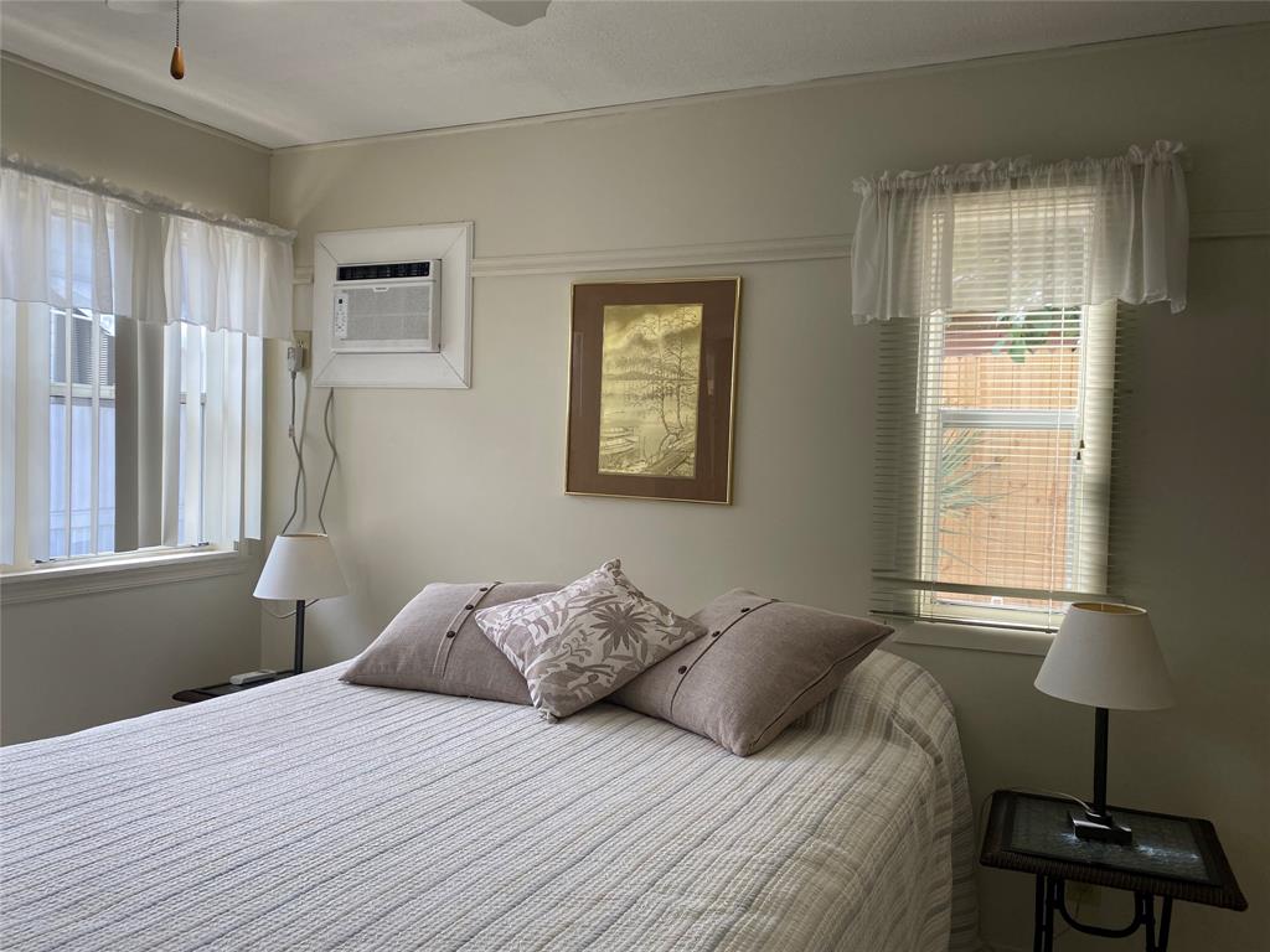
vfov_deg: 53.1
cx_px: 635
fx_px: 954
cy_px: 476
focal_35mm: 26
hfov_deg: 67.3
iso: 32
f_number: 1.8
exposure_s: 1/121
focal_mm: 4.25
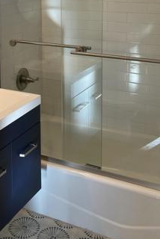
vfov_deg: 34.8
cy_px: 26
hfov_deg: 25.0
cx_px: 61
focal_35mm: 54
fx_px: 359
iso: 64
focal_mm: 4.25
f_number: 1.8
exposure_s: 1/120
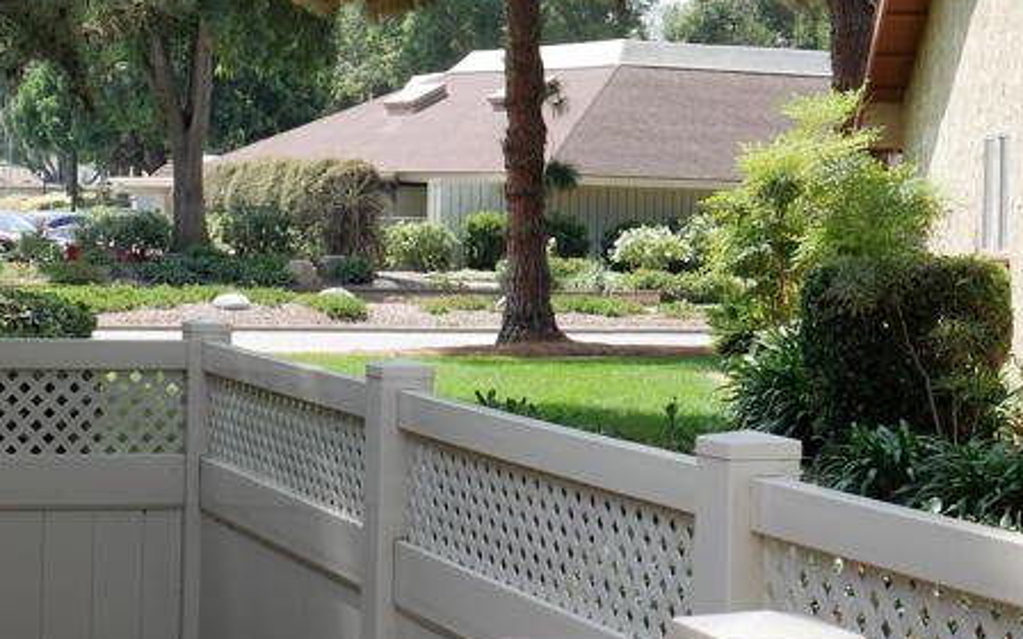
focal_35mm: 97
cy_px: 234
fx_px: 2704
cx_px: 274
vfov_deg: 13.5
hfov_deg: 21.3
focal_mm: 20
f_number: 7.1
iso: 200
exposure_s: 1/250
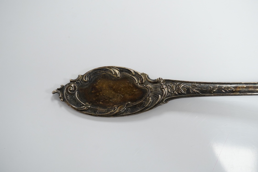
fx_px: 322
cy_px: 86
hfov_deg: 43.6
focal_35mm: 45
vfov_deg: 29.9
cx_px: 129
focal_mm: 30
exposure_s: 1/200
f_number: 9
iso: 2500
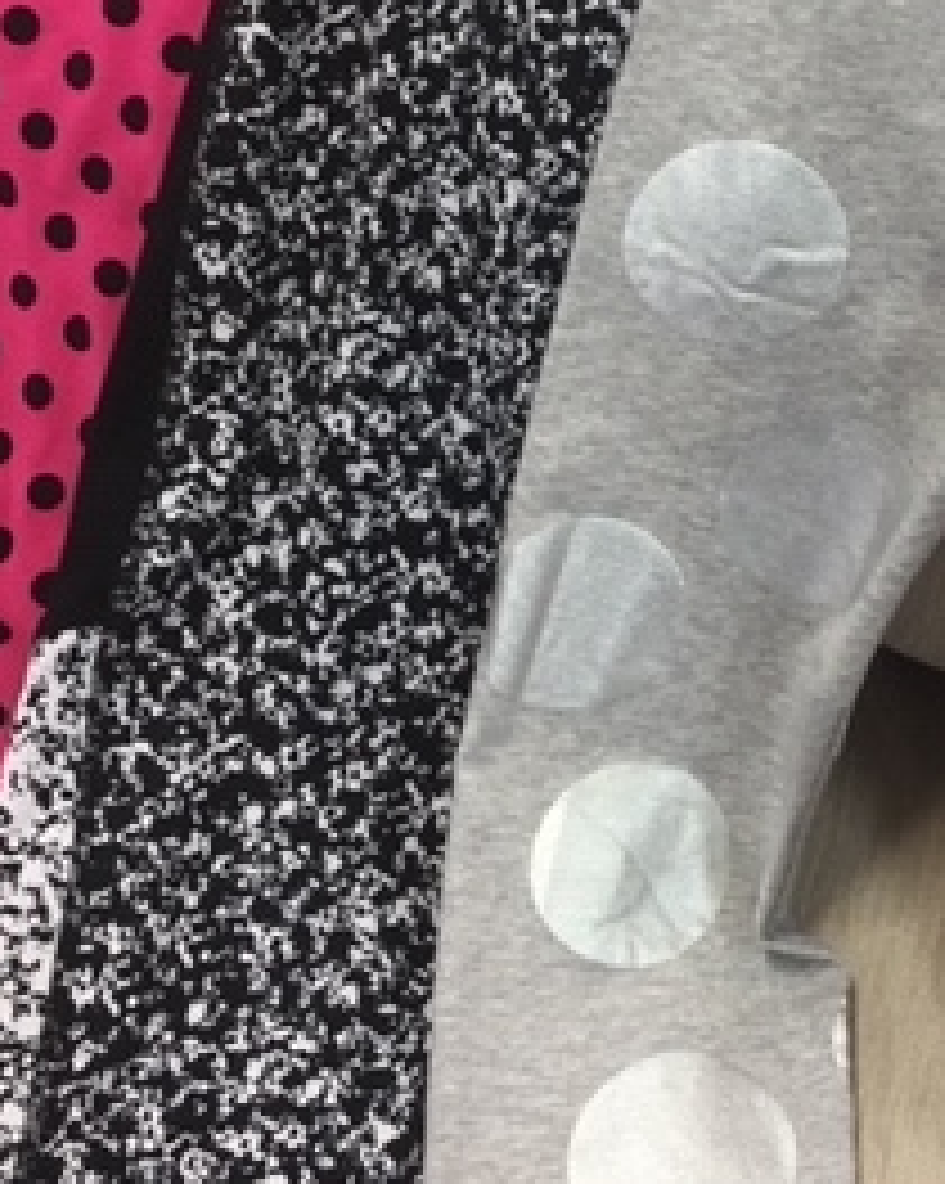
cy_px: 387
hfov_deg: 21.9
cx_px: 756
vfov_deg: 27.4
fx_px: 2415
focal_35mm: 69
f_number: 2.2
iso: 40
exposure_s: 1/17
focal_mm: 4.15
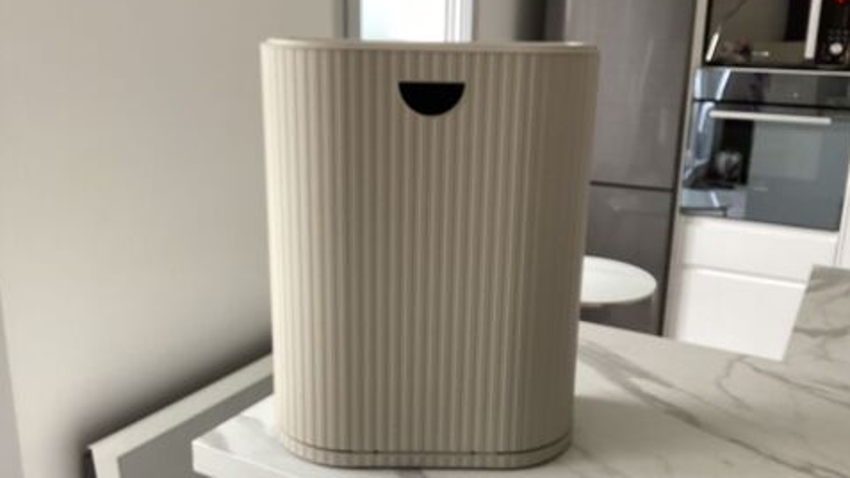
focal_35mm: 34
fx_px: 766
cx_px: 426
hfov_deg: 58.0
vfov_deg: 34.6
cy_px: 243
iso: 80
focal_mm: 3.3
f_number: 2.4
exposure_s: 1/60
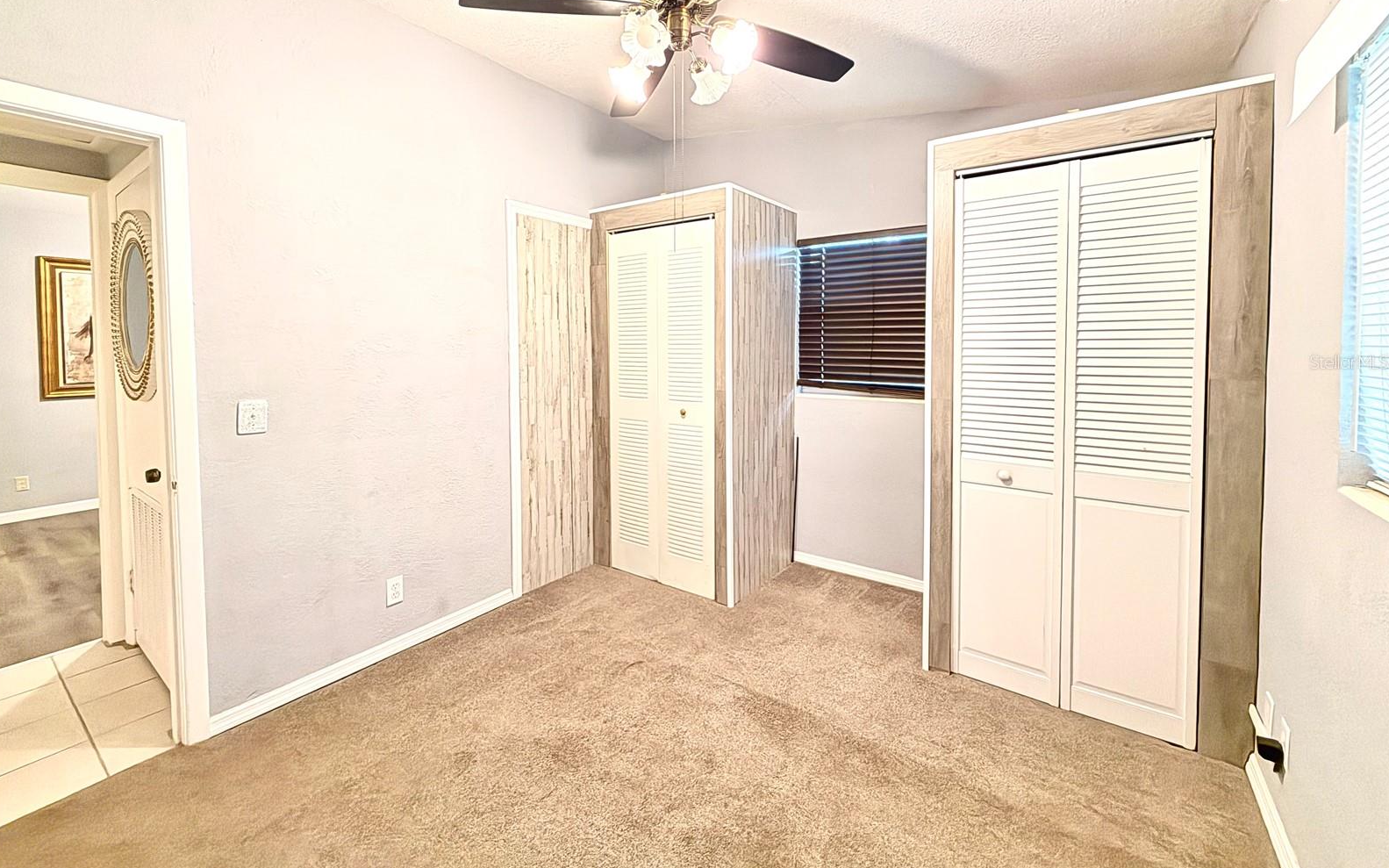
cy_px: 362
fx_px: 568
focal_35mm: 15
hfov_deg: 101.5
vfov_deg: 74.2
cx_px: 691
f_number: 2.2
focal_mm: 2.22
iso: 640
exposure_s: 1/60
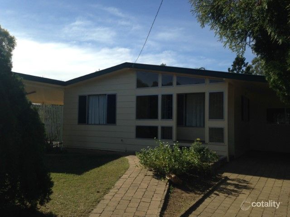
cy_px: 108
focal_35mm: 33
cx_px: 145
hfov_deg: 55.4
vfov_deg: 42.9
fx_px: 276
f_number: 2.4
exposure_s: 1/1808
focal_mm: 4.12
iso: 50
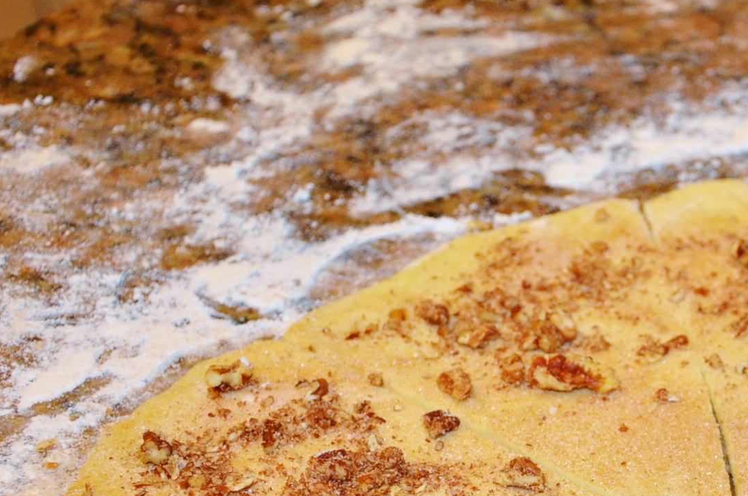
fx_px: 2260
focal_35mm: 109
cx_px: 769
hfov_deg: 18.3
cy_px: 526
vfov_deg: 12.3
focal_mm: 32
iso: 800
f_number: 4.2
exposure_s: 1/60
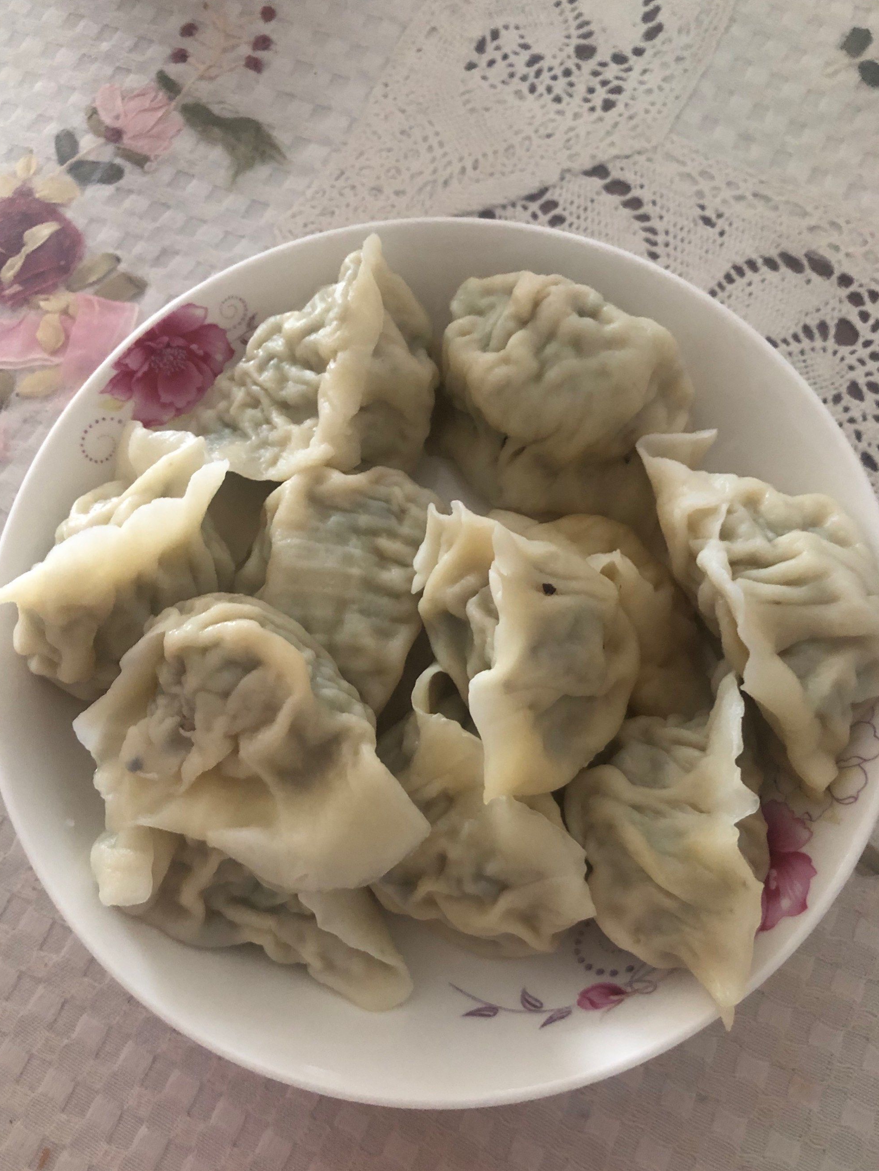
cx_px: 443
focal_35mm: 29
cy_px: 591
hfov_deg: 48.2
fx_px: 982
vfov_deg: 61.7
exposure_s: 1/5
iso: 100
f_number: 1.8
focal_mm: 4
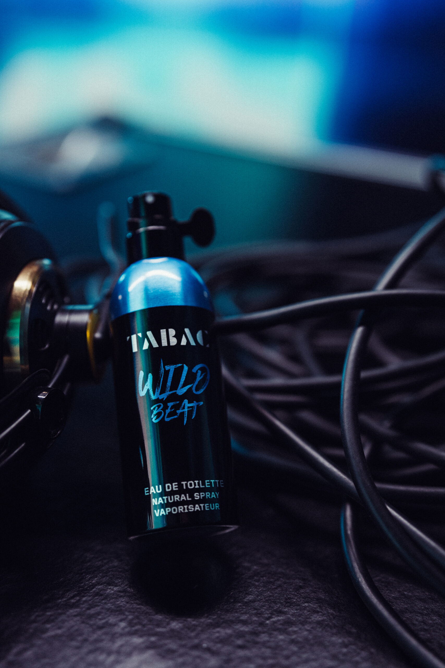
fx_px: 927
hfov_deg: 27.0
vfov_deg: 39.6
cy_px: 334
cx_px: 222
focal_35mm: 50
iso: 400
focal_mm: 50
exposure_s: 1/200
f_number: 2.2
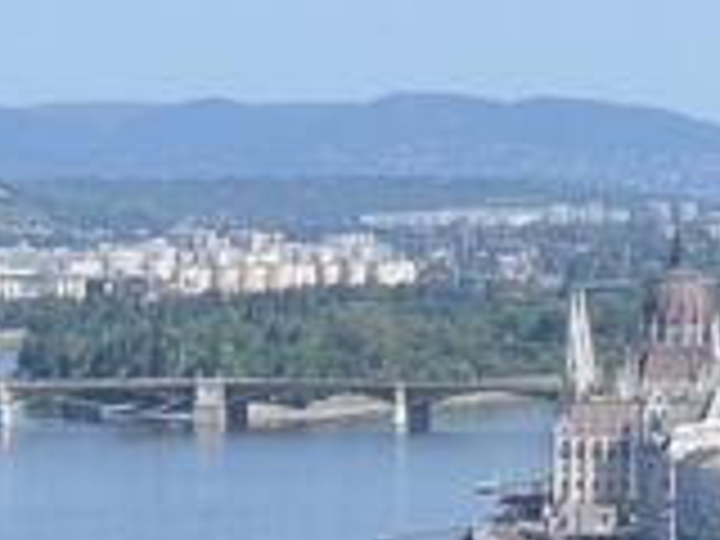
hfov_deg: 6.4
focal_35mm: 309
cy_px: 400
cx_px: 166
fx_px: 6427
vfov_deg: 4.8
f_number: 2.8
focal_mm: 9
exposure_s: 1/927
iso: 32
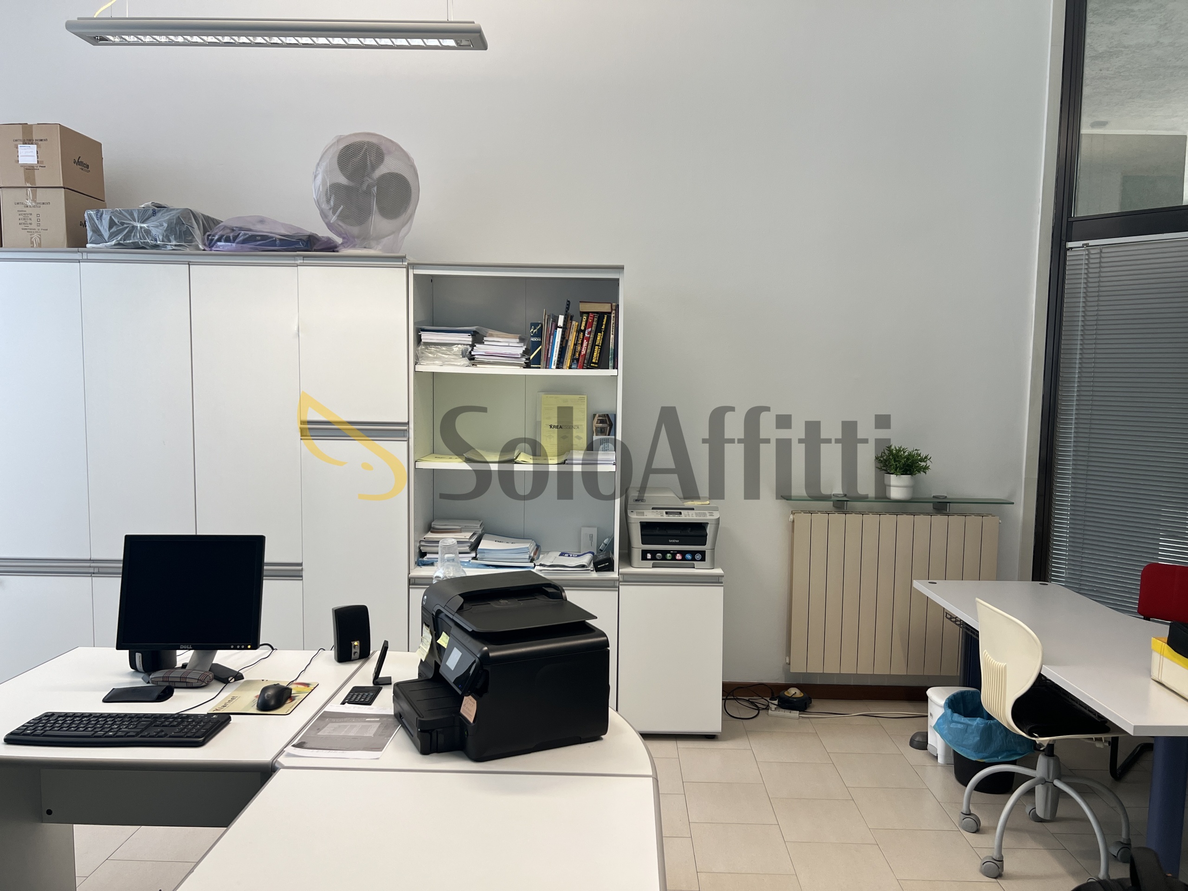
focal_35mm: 26
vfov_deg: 53.1
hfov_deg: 67.3
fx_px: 892
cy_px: 446
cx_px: 594
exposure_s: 1/100
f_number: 1.5
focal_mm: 5.7
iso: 80
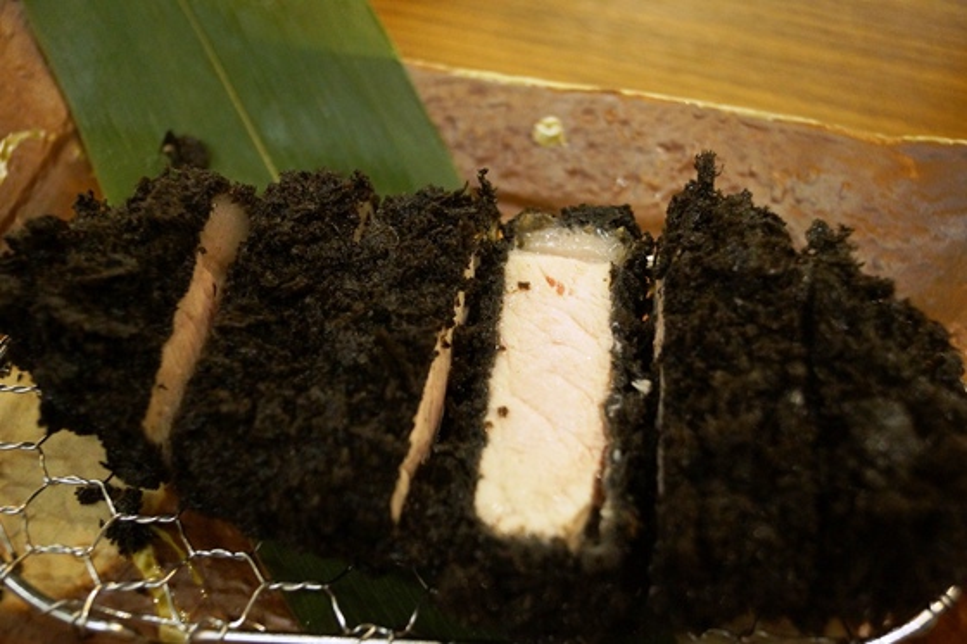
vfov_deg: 31.9
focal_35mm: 42
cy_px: 322
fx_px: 1128
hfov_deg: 46.4
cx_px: 484
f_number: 4.5
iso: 1600
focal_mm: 28
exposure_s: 1/40
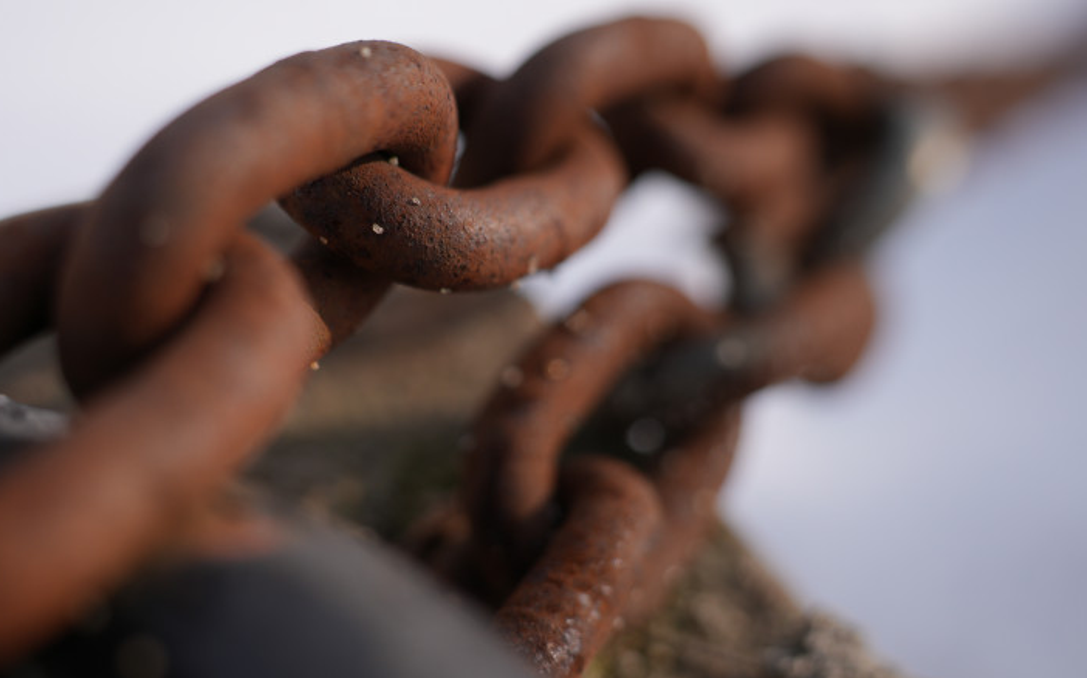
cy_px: 387
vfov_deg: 23.9
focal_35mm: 54
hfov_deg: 37.4
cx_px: 454
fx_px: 1599
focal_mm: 35
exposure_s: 1/1250
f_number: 2.8
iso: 100
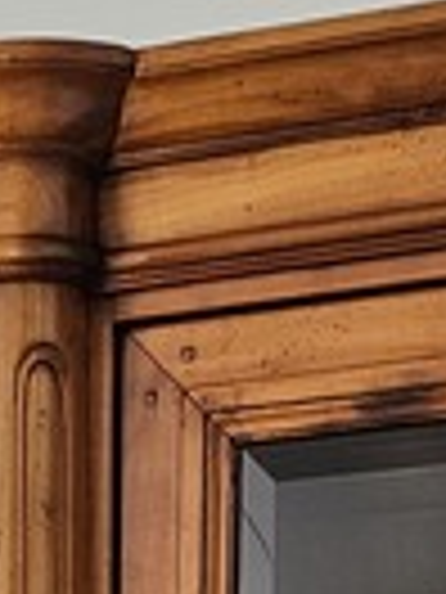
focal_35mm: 179
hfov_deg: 8.2
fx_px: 3075
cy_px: 1692
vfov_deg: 9.2
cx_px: -153
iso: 100
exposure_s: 1/100
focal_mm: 6.3
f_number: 1.7
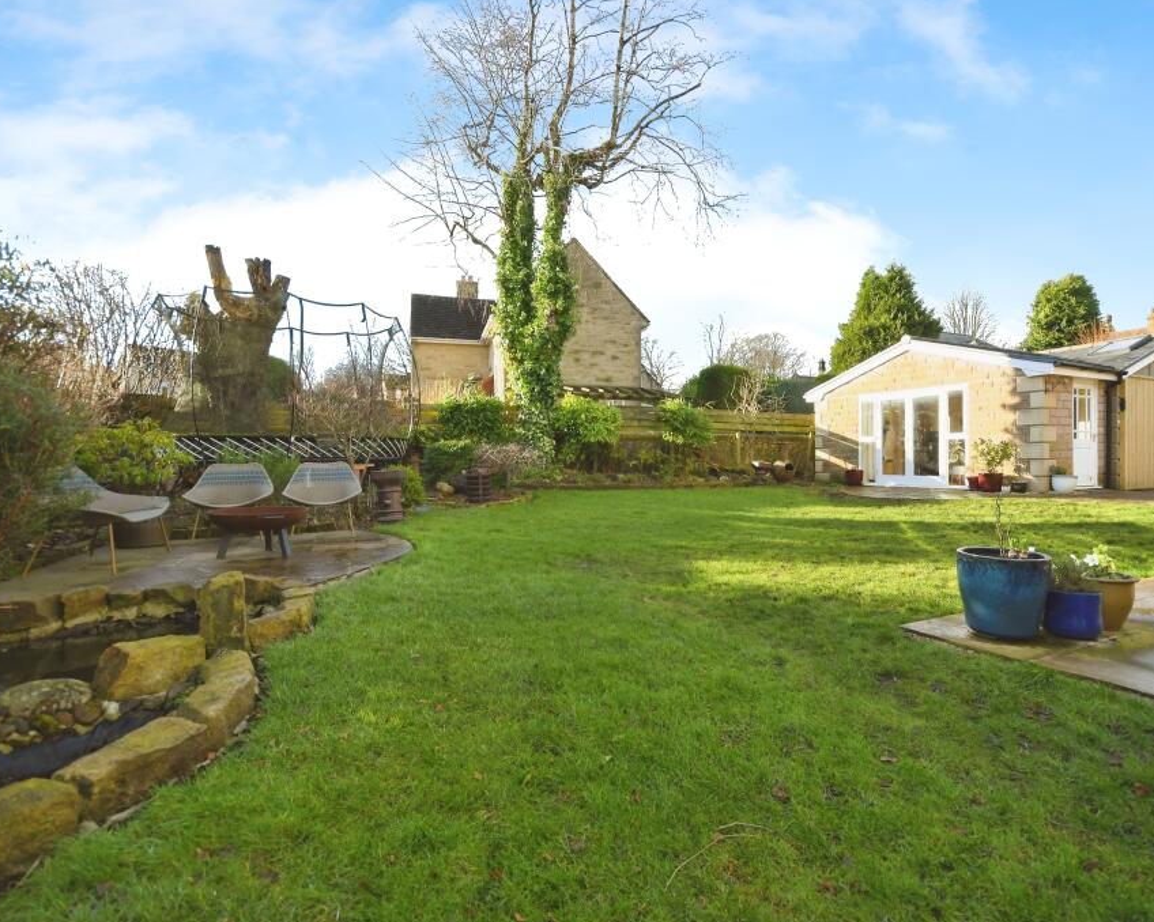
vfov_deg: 77.0
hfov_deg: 89.5
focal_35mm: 17
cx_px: 619
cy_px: 460
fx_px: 580
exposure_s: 1/400
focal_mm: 10
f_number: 8
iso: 400
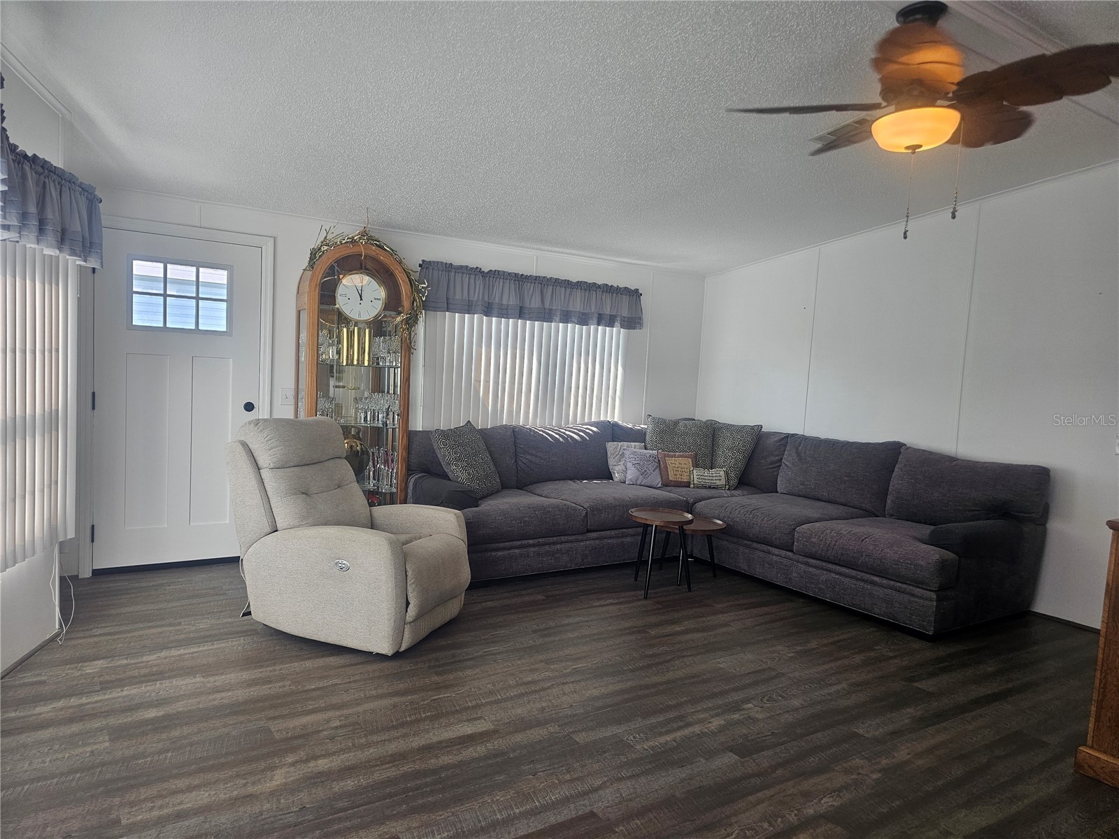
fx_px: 744
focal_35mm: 23
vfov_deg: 58.9
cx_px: 560
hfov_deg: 73.9
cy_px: 420
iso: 64
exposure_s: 1/120
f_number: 1.7
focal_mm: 6.3
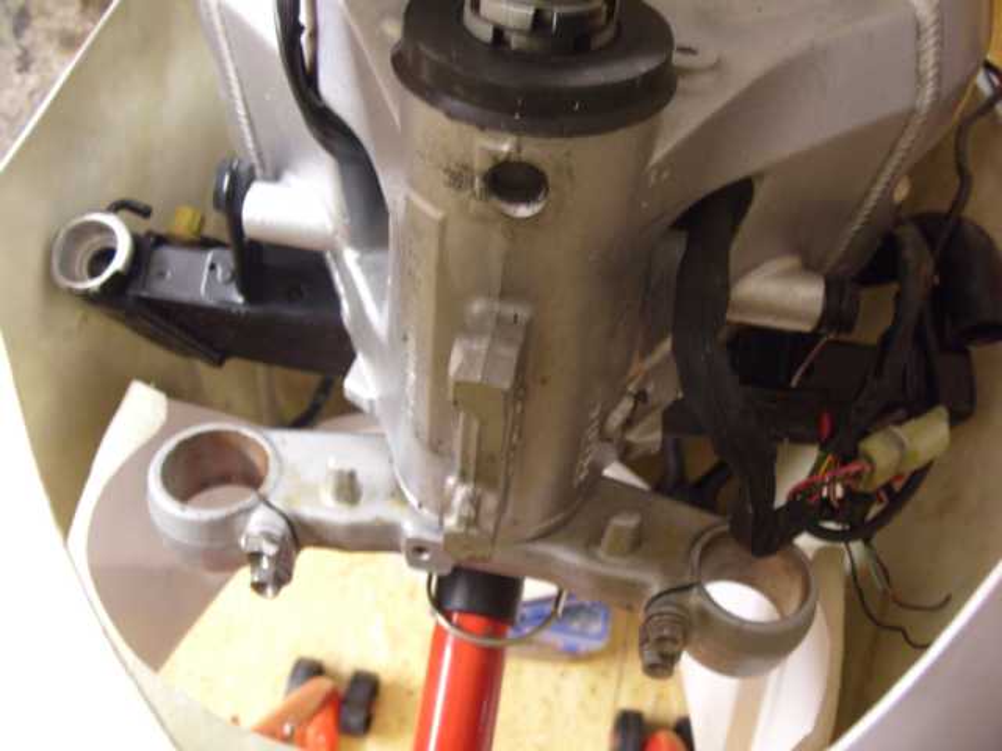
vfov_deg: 40.7
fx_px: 1013
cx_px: 501
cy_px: 376
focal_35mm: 35
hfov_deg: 52.6
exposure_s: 1/6
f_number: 2.8
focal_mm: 7.8
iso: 200
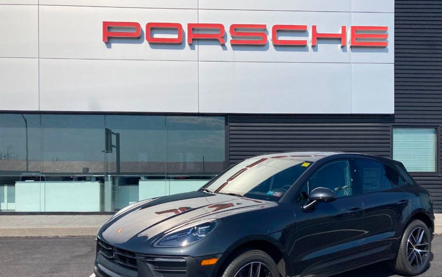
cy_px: 177
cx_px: 251
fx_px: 422
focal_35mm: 35
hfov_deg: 55.1
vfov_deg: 36.0
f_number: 1.8
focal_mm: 3.99
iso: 20
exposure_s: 1/4000
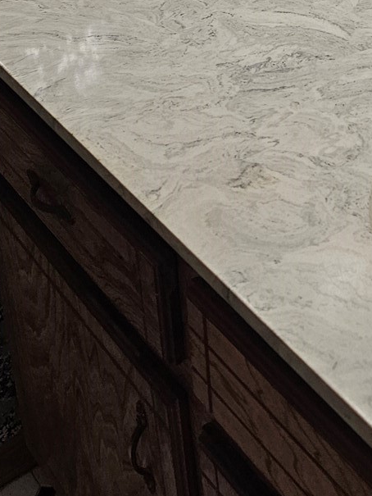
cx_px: 394
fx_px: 1046
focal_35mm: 73
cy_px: -200
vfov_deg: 22.8
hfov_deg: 19.4
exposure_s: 1/120
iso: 160
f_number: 1.7
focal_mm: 6.3
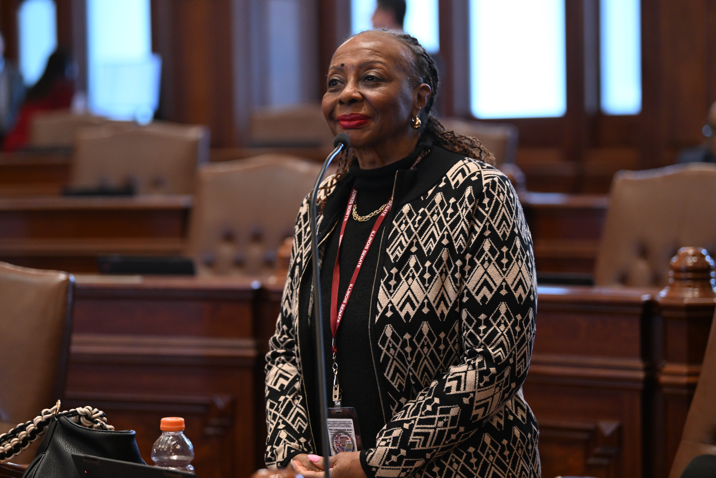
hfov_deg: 18.6
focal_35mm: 110
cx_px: 358
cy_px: 239
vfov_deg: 12.5
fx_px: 2188
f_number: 2.8
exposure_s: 1/250
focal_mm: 110
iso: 3200
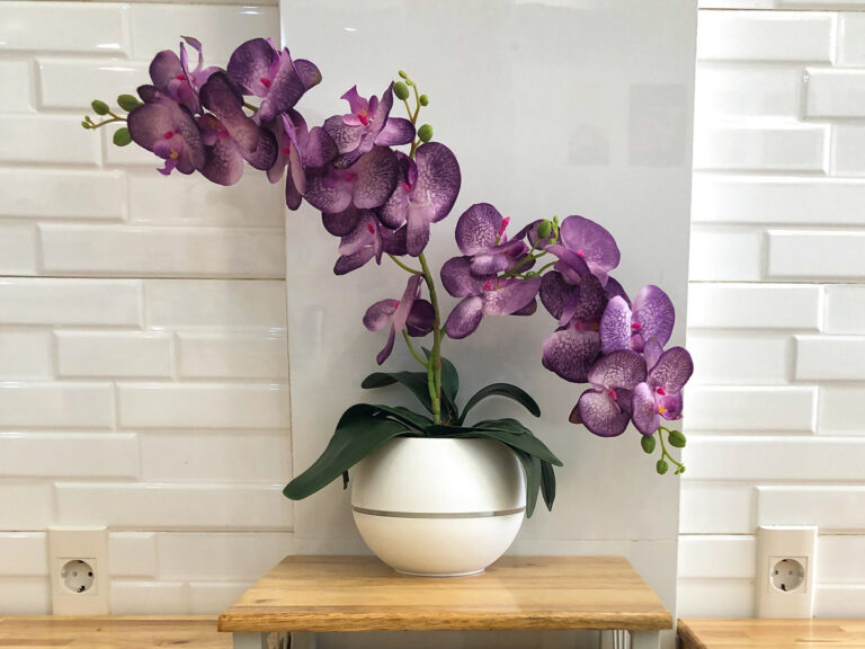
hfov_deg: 63.4
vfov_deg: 49.7
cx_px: 432
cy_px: 324
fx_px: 700
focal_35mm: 28
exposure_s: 1/20
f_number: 1.8
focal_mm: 3.99
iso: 40
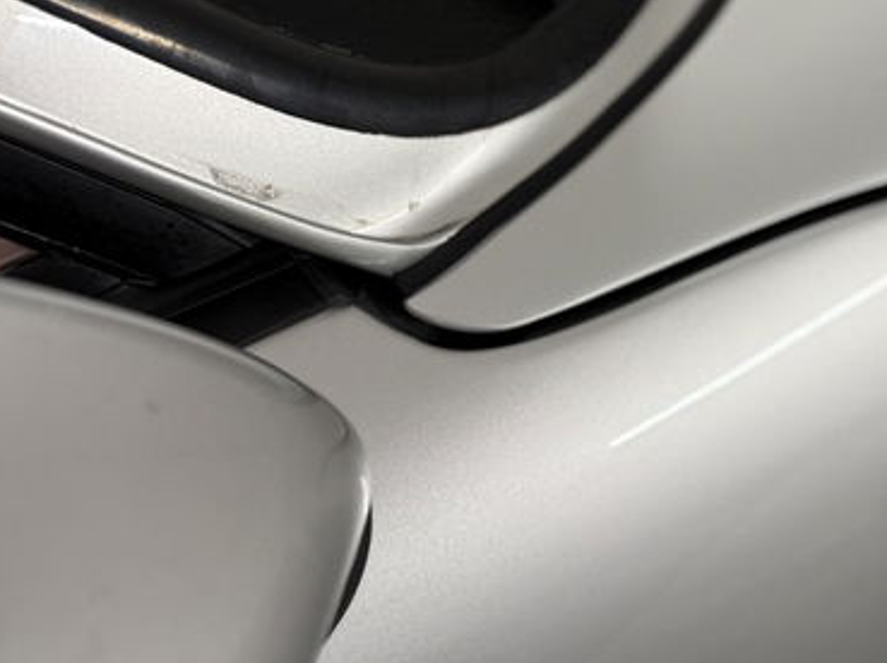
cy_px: 96
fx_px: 1280
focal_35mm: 50
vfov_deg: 28.2
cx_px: 620
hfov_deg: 37.6
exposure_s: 1/50
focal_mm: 6.76
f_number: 1.78
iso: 200
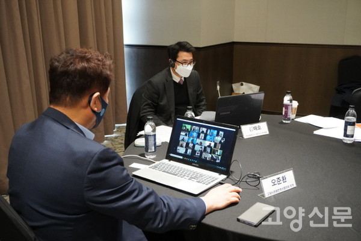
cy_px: 120
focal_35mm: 39
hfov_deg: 49.6
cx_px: 180
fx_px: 391
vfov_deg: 34.2
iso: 4000
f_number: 4.5
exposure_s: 1/160
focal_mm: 26
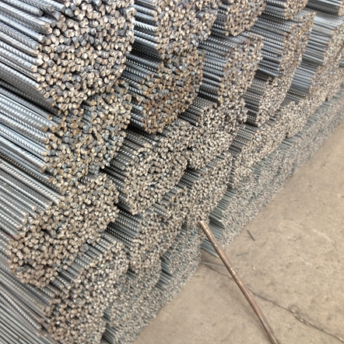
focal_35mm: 42
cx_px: 116
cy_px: 173
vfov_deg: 40.0
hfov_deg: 39.6
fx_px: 472
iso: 50
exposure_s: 1/20
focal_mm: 4.28
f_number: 2.4
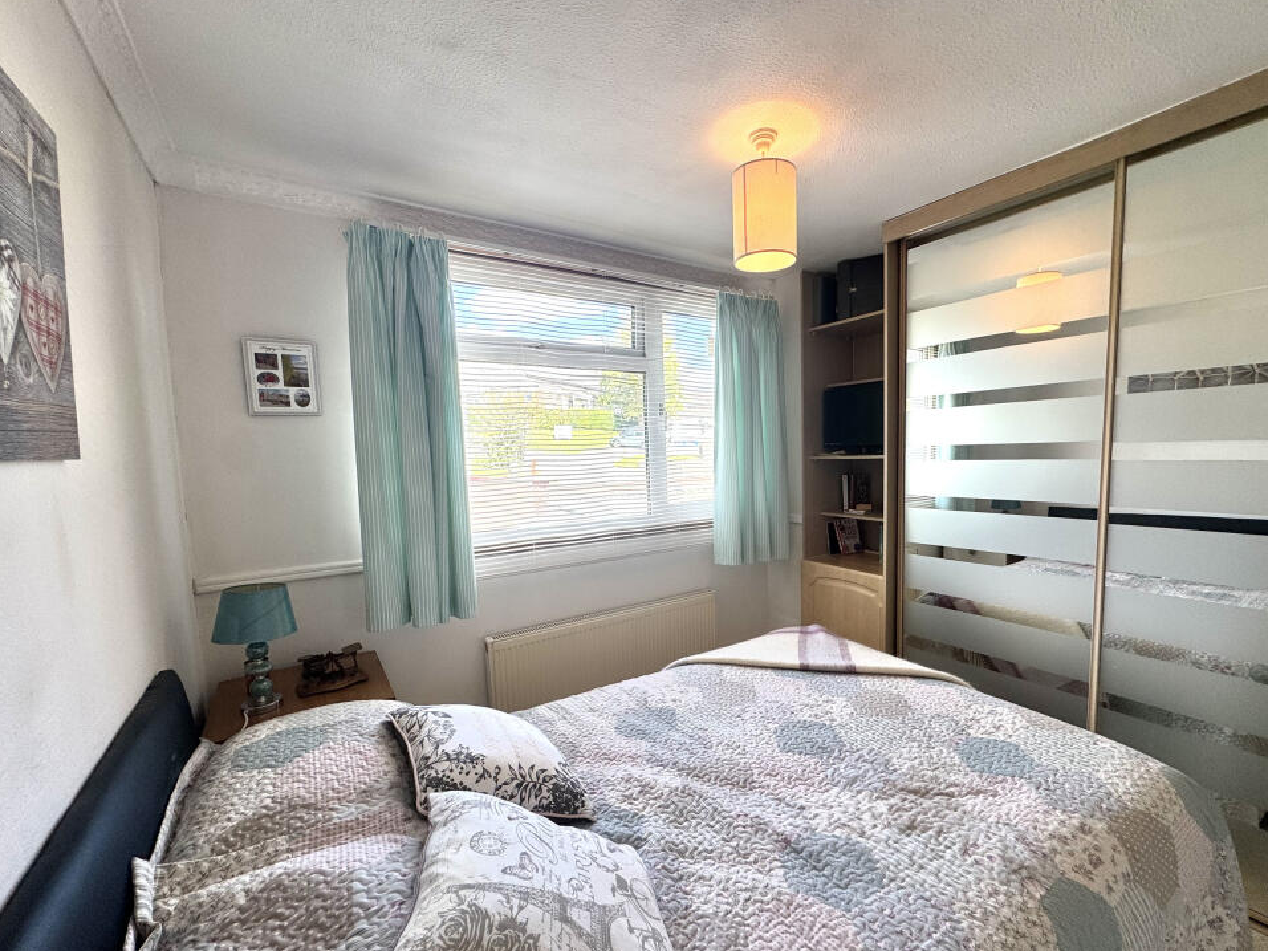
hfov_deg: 98.1
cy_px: 501
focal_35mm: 15
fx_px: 549
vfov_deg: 81.7
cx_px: 666
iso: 40
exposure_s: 1/193
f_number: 2.2
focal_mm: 2.22
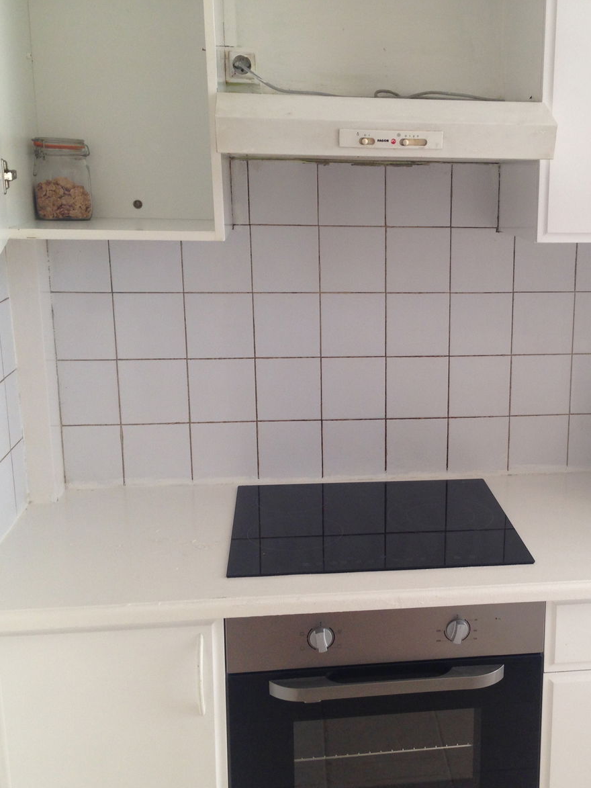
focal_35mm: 45
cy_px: 401
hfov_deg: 31.5
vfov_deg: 42.1
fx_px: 1024
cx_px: 451
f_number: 2.4
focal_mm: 4.12
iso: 50
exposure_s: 1/40
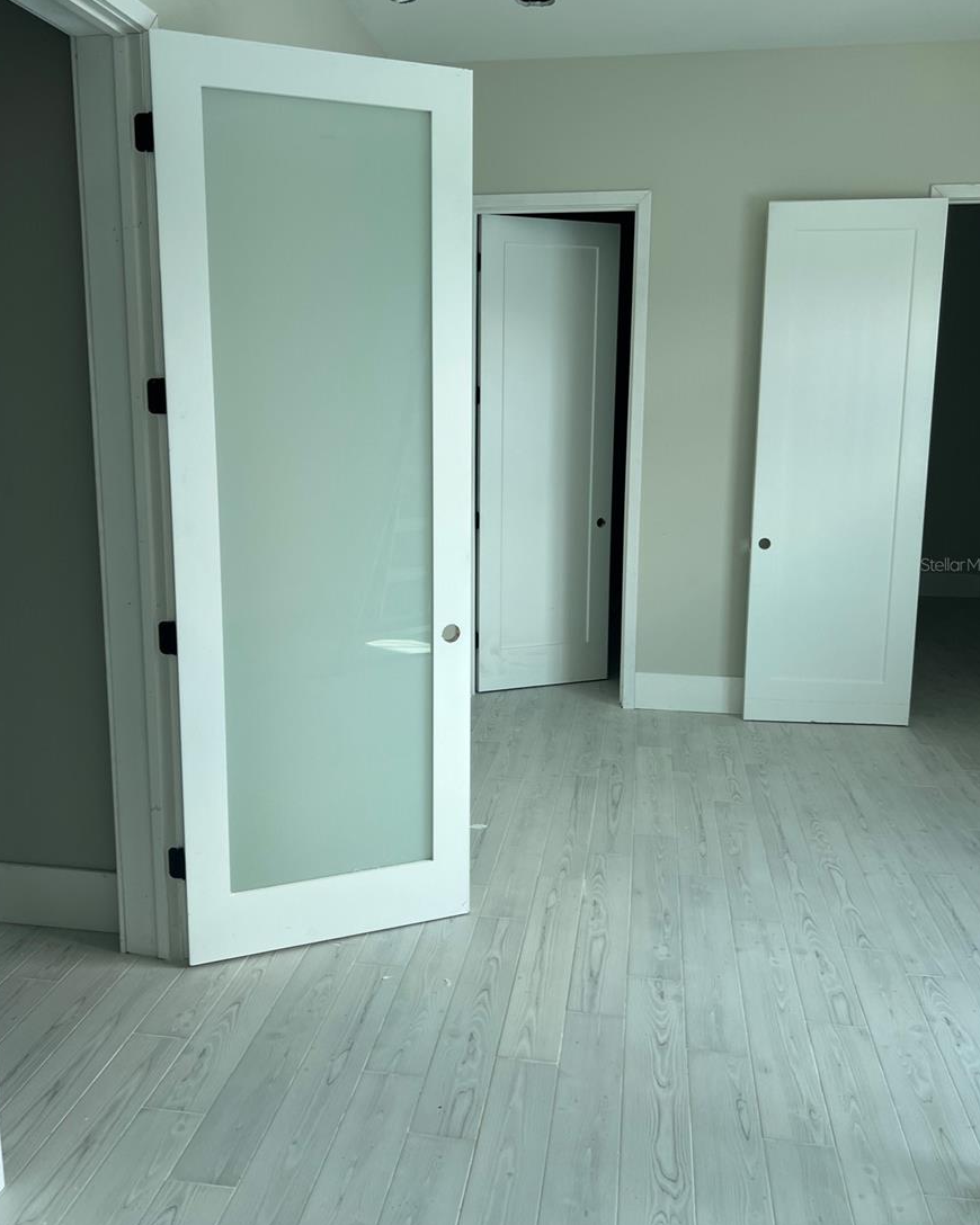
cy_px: 564
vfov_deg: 62.1
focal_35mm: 28
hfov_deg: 51.5
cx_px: 493
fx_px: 1015
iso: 32
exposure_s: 1/122
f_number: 1.5
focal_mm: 5.7
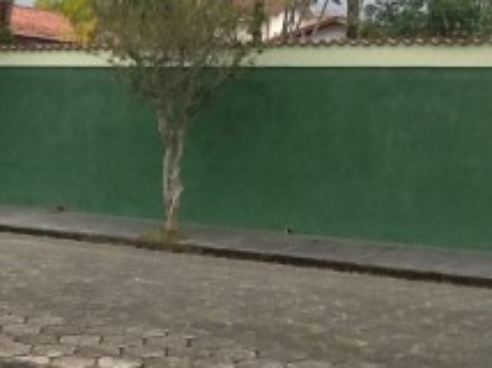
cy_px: 83
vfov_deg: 16.6
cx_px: 52
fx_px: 1249
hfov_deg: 21.8
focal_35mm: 88
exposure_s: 1/652
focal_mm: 2.03
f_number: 2.4
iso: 40
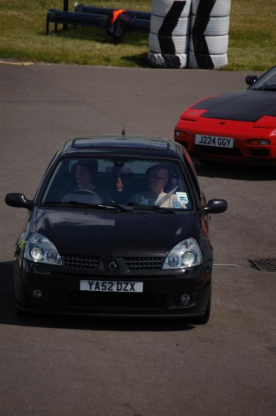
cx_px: 138
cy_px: 208
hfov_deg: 4.6
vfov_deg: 6.9
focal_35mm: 300
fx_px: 3459
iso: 200
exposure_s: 1/400
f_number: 7.1
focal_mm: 200
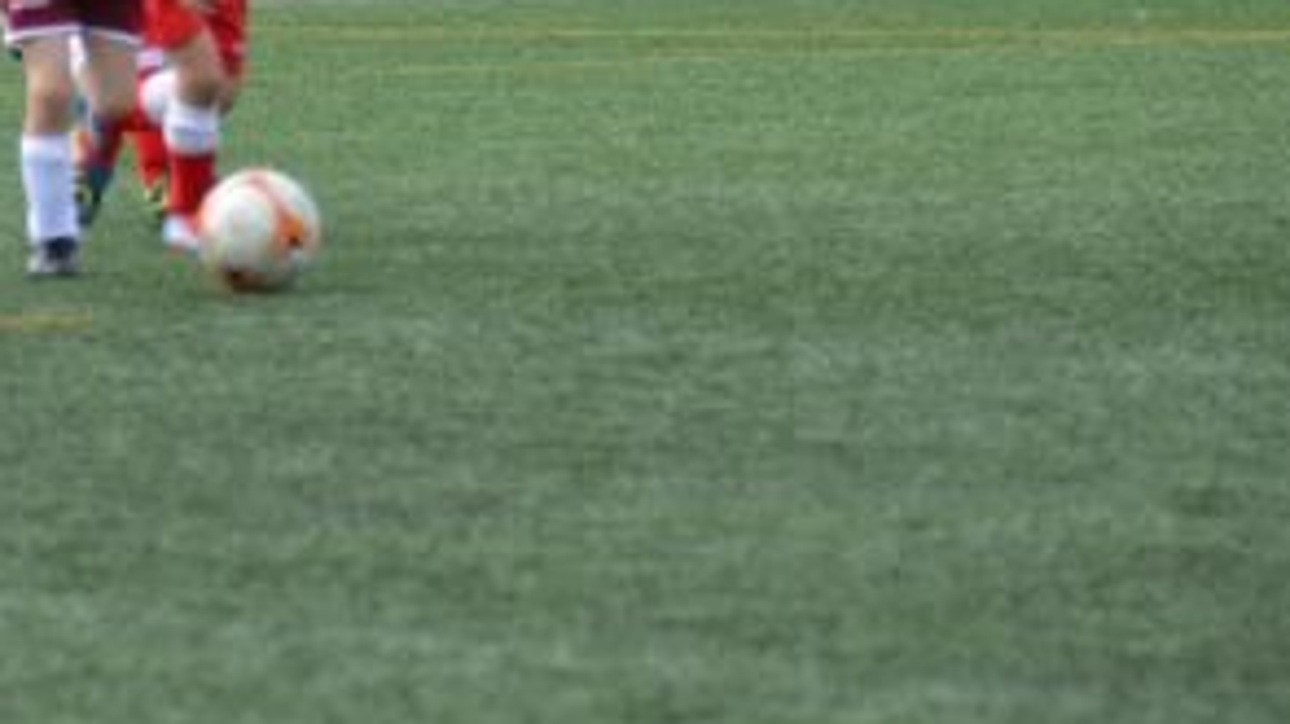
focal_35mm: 641
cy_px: -46
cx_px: 285
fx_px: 21914
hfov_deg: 3.4
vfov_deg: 1.9
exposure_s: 1/1250
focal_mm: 200
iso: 400
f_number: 5.6
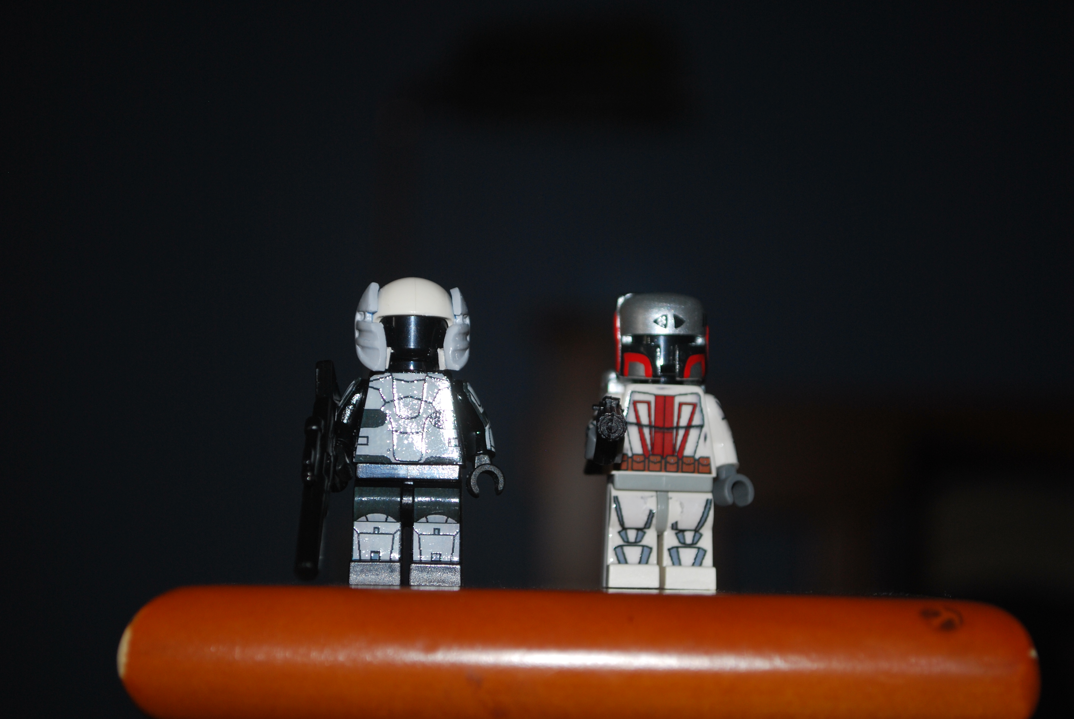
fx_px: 2330
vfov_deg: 17.5
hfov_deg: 26.0
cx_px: 537
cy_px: 360
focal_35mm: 78
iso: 200
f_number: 5.6
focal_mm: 52
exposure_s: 1/60
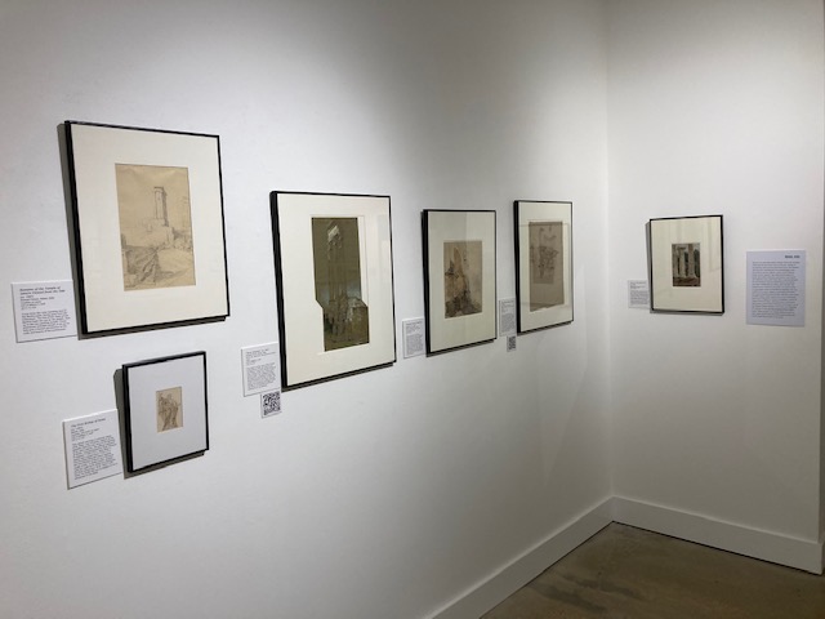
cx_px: 412
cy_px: 310
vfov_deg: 49.7
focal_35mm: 28
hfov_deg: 63.4
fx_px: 667
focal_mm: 3.99
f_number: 1.8
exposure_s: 1/120
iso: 64
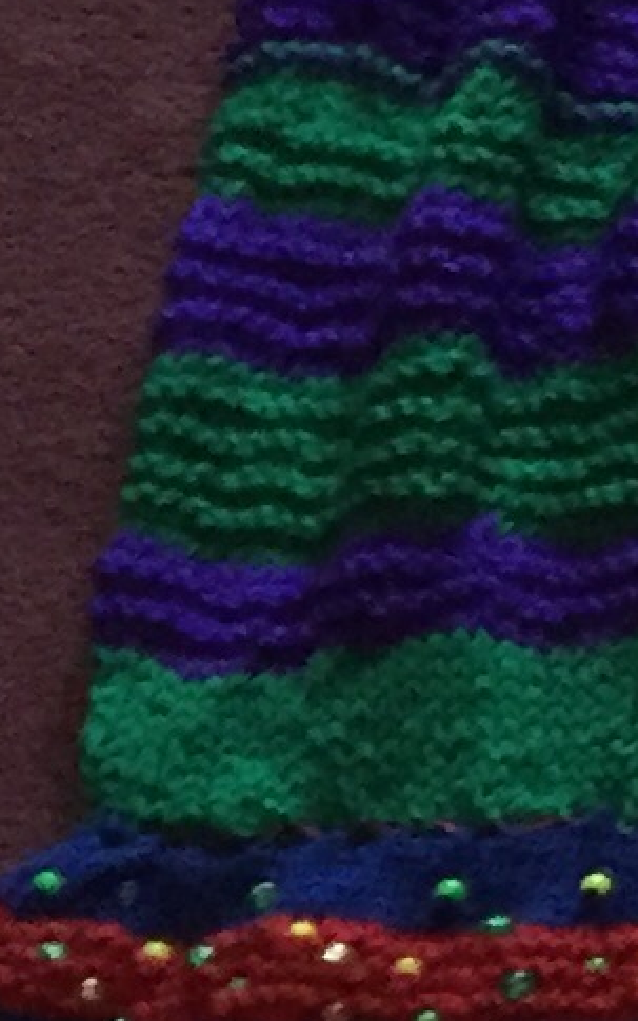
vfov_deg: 10.0
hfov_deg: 5.3
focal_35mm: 207
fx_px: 5760
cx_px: 2914
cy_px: -112
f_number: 2.2
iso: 250
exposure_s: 1/17
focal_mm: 4.15
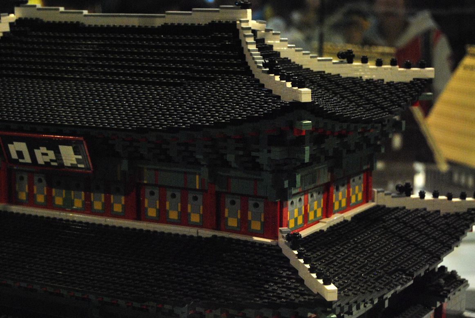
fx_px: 1090
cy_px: 159
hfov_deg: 24.6
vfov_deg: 16.6
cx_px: 238
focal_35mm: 82
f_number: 5.6
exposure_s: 1/25
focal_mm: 55
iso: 800
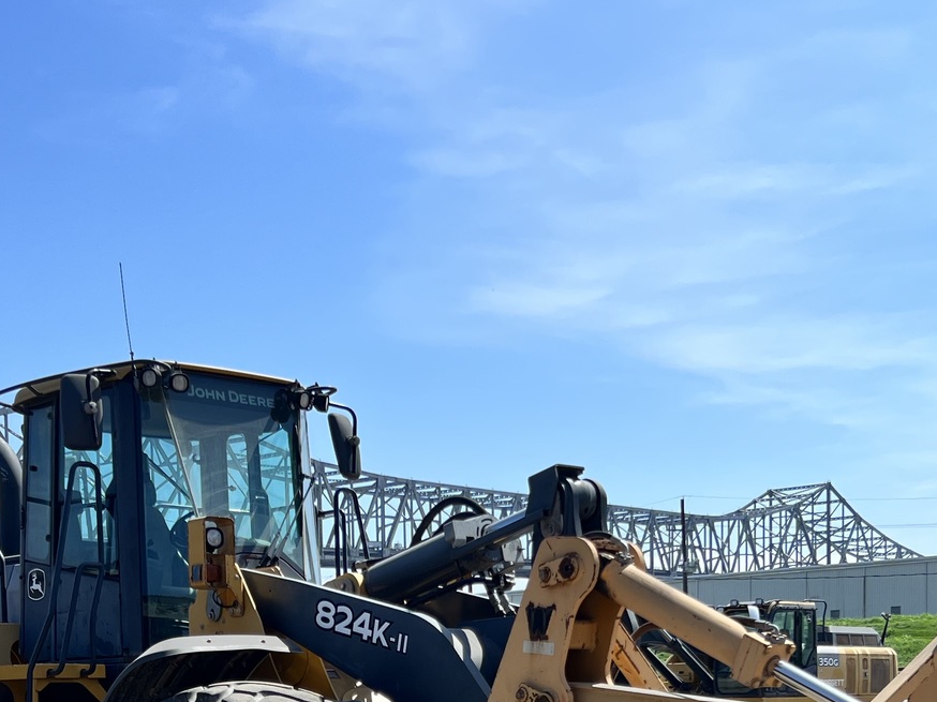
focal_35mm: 60
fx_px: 1624
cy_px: 786
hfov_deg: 32.2
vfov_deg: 22.9
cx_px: 455
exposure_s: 1/2695
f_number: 1.5
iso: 50
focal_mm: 5.7
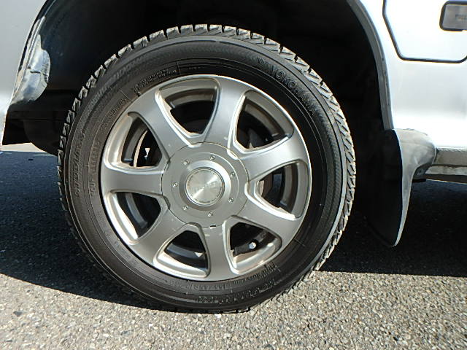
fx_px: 283
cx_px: 234
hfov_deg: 79.0
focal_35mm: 21
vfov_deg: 63.4
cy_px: 175
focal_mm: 3.7
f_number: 3.5
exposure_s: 1/500
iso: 125
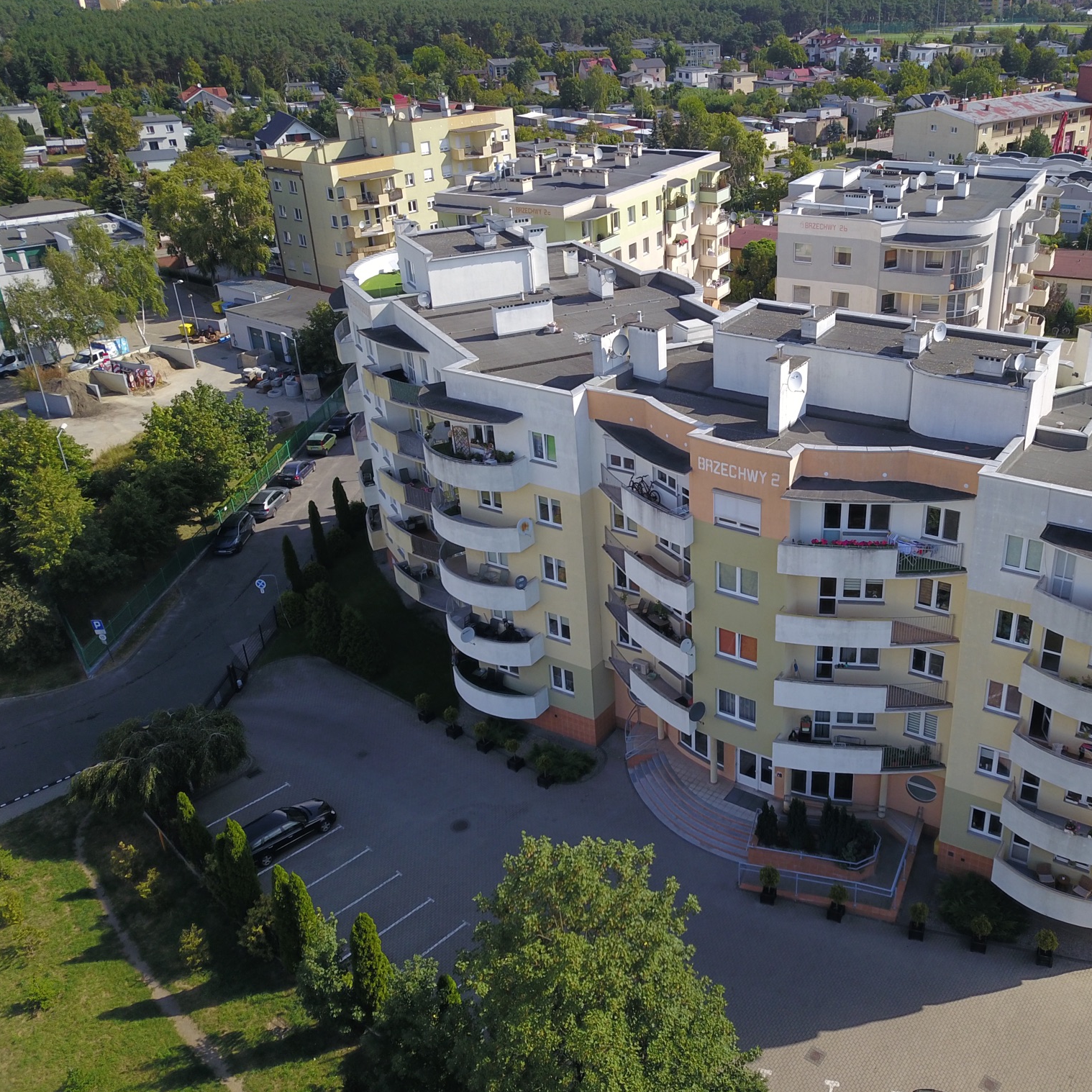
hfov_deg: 51.7
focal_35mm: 31
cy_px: 547
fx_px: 1106
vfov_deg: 52.5
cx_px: 712
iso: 100
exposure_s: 1/867
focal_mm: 4.73
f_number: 2.2
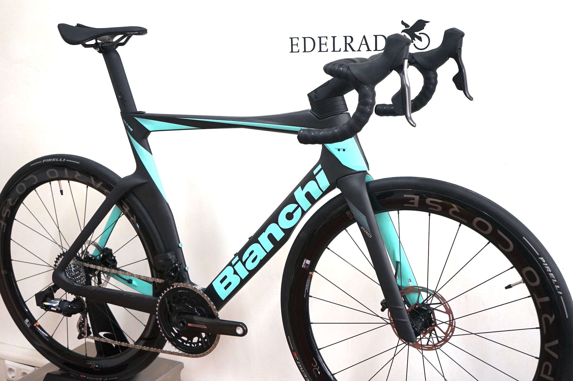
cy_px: 190
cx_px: 286
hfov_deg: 45.5
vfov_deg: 31.1
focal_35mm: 43
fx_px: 684
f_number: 4.5
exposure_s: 1/160
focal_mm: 43
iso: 1250
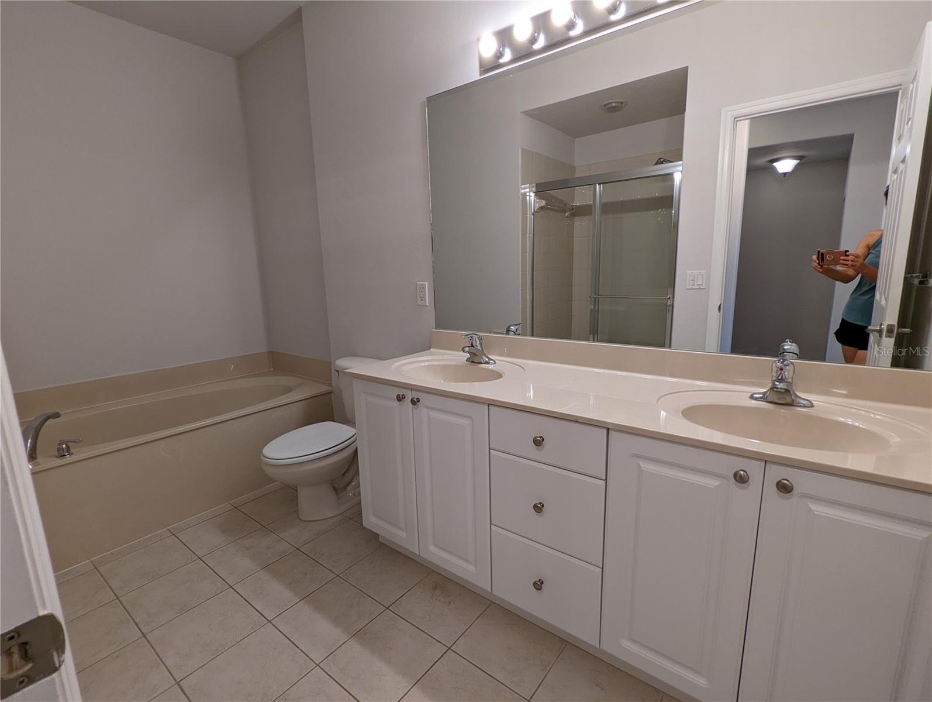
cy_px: 351
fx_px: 431
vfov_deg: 78.2
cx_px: 466
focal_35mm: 16
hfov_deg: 94.4
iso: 85
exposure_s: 1/24
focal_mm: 2.35
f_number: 2.2
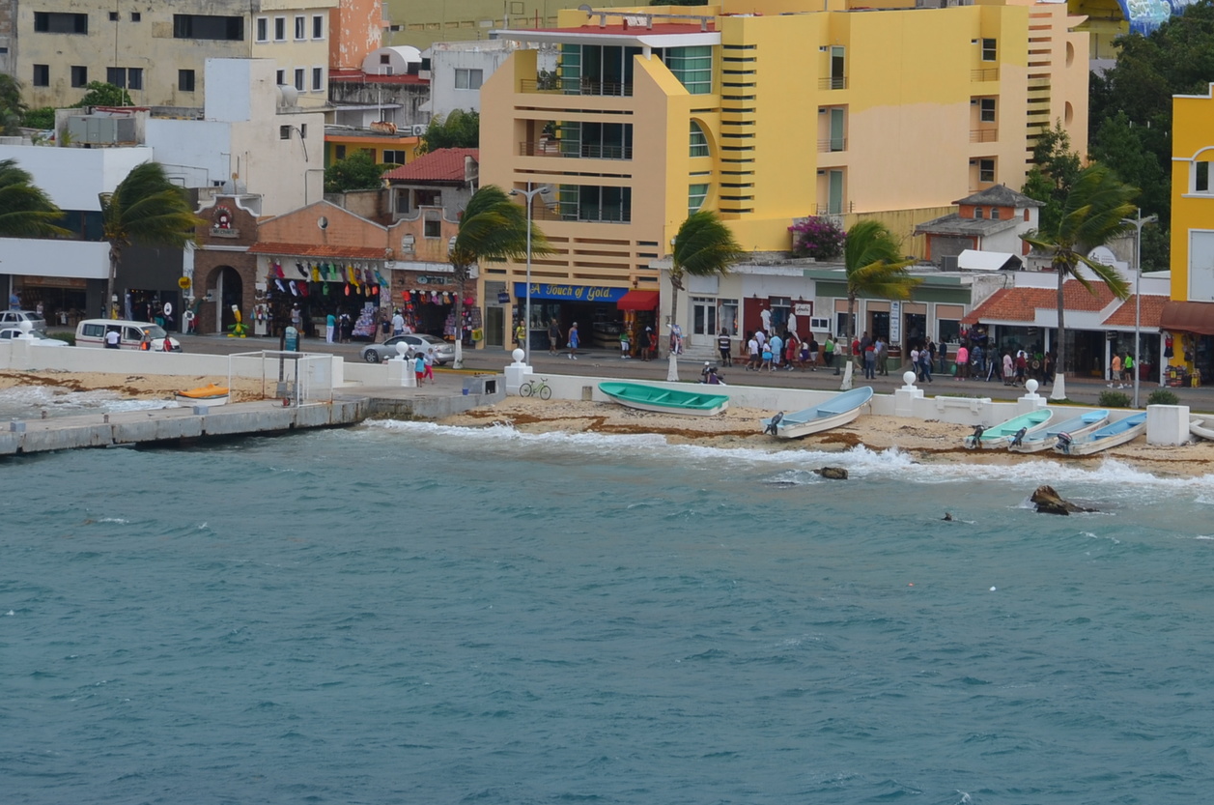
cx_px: 835
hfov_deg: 5.8
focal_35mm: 358
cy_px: 197
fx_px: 12049
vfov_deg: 3.8
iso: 100
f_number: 9
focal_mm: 120
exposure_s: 1/320
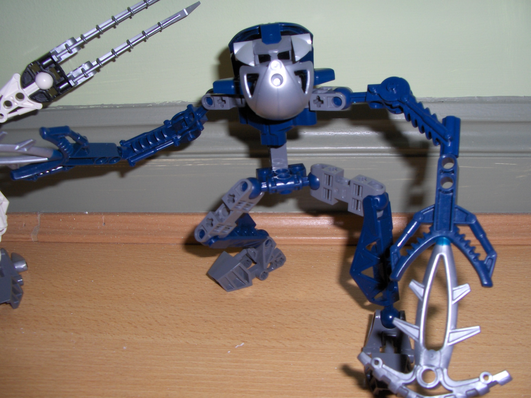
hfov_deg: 52.6
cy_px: 199
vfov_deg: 40.7
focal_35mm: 35
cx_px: 266
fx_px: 537
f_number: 4.3
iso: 100
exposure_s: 1/60
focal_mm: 5.8
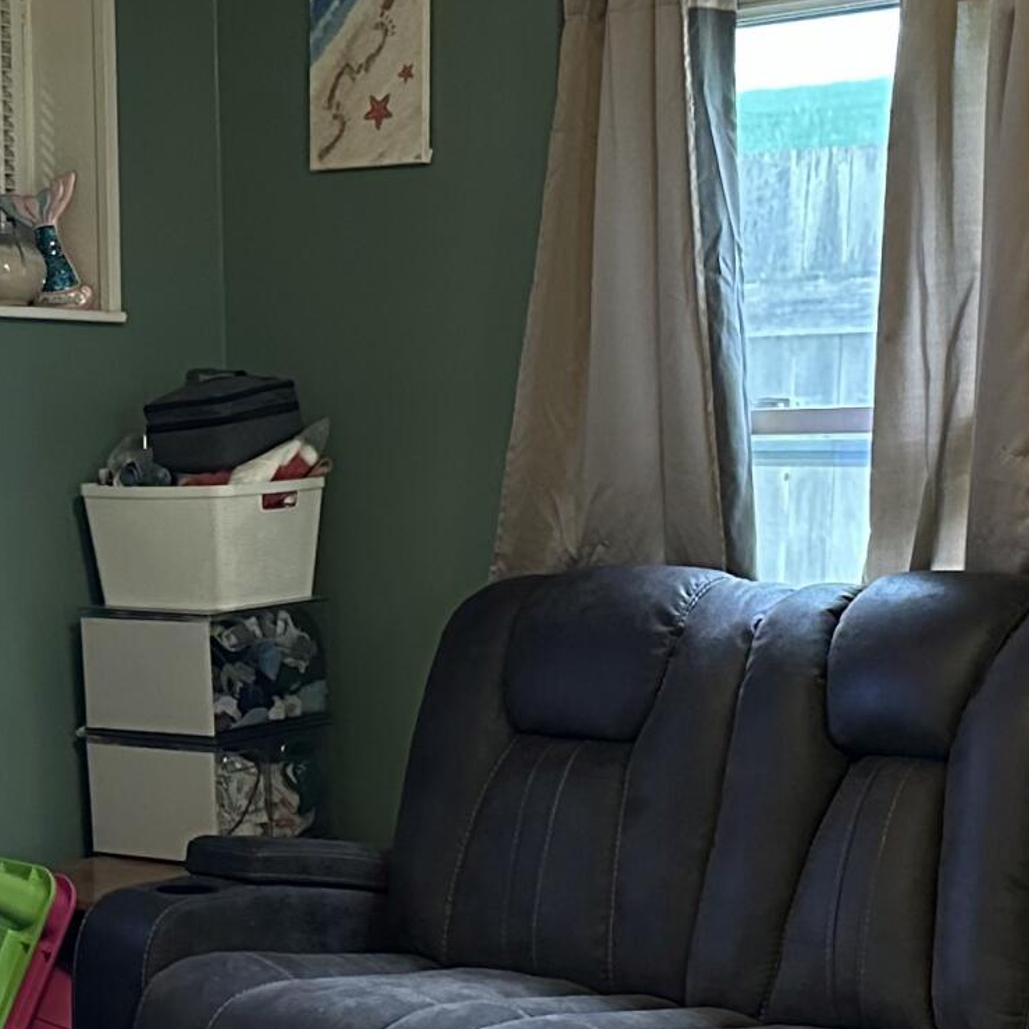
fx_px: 2892
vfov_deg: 20.0
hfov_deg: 20.1
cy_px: 788
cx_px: 405
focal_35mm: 86
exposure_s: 1/30
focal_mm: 6.86
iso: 1000
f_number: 1.78
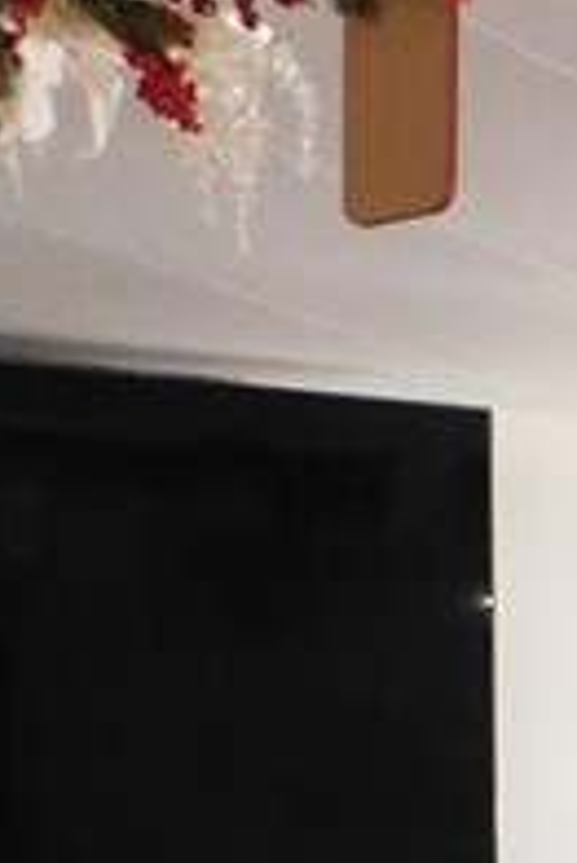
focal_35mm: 125
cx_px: 1361
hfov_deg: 9.8
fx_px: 3000
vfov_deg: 14.5
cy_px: 1532
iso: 400
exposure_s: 1/10
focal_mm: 4
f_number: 3
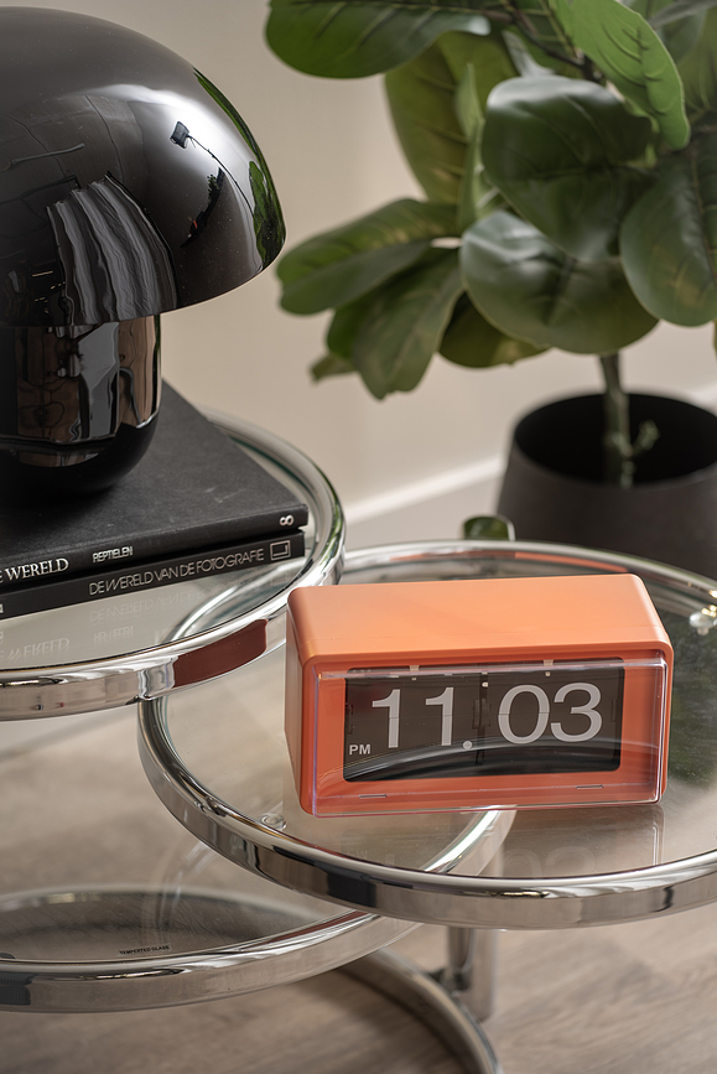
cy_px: 537
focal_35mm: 135
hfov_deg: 10.2
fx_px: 4028
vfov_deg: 15.2
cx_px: 358
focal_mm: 135
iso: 50
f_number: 4
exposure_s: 1/4
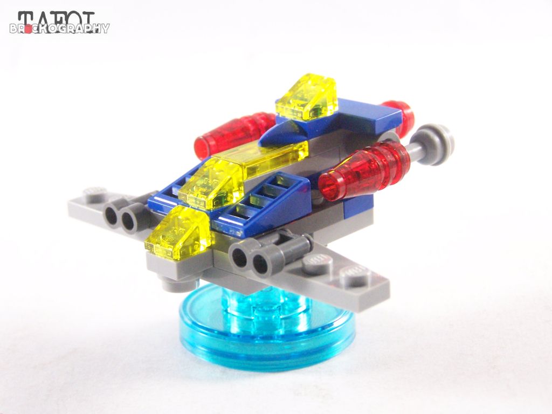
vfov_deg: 15.7
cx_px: 276
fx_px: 1499
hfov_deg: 20.9
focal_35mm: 94
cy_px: 207
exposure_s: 1/60
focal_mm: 15.6
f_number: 3.2
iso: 400
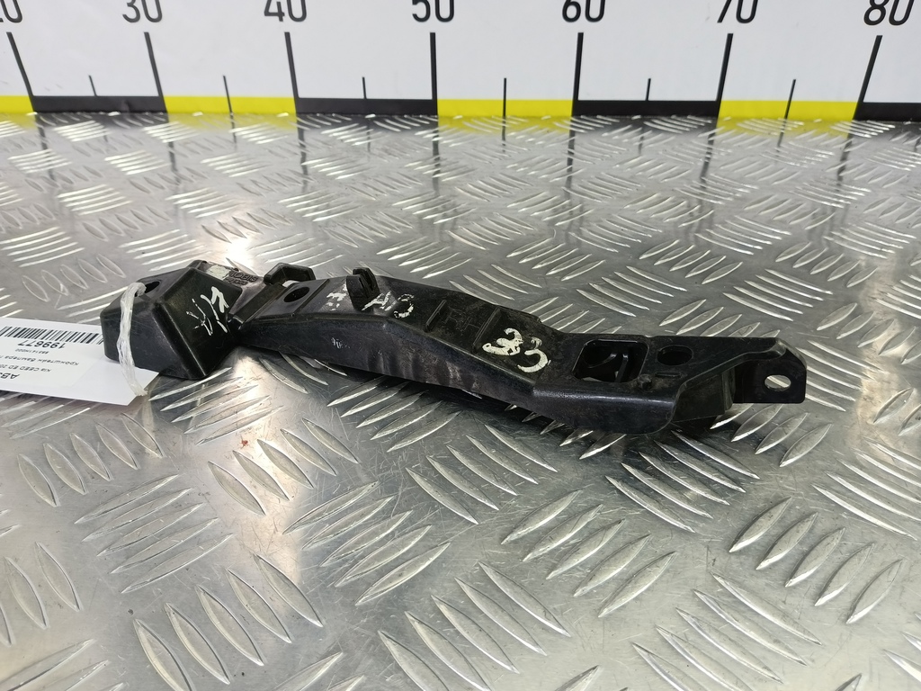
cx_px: 460
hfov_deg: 73.9
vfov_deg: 58.9
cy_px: 346
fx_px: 612
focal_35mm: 23
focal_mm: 4.11
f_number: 1.6
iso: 127
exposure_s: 1/50
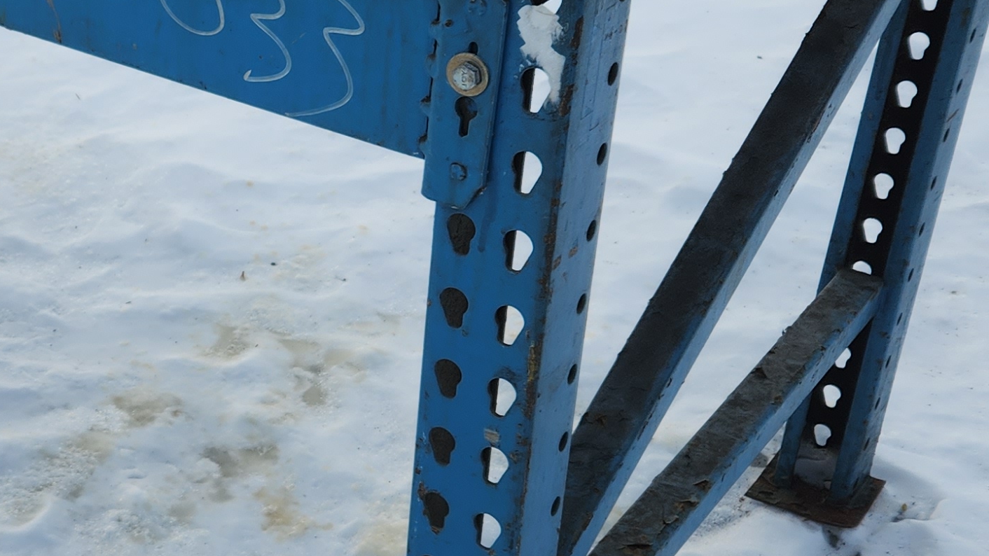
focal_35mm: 71
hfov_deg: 27.8
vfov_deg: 17.0
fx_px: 1862
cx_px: -31
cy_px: 273
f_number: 1.8
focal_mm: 5.4
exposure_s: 1/476
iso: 20
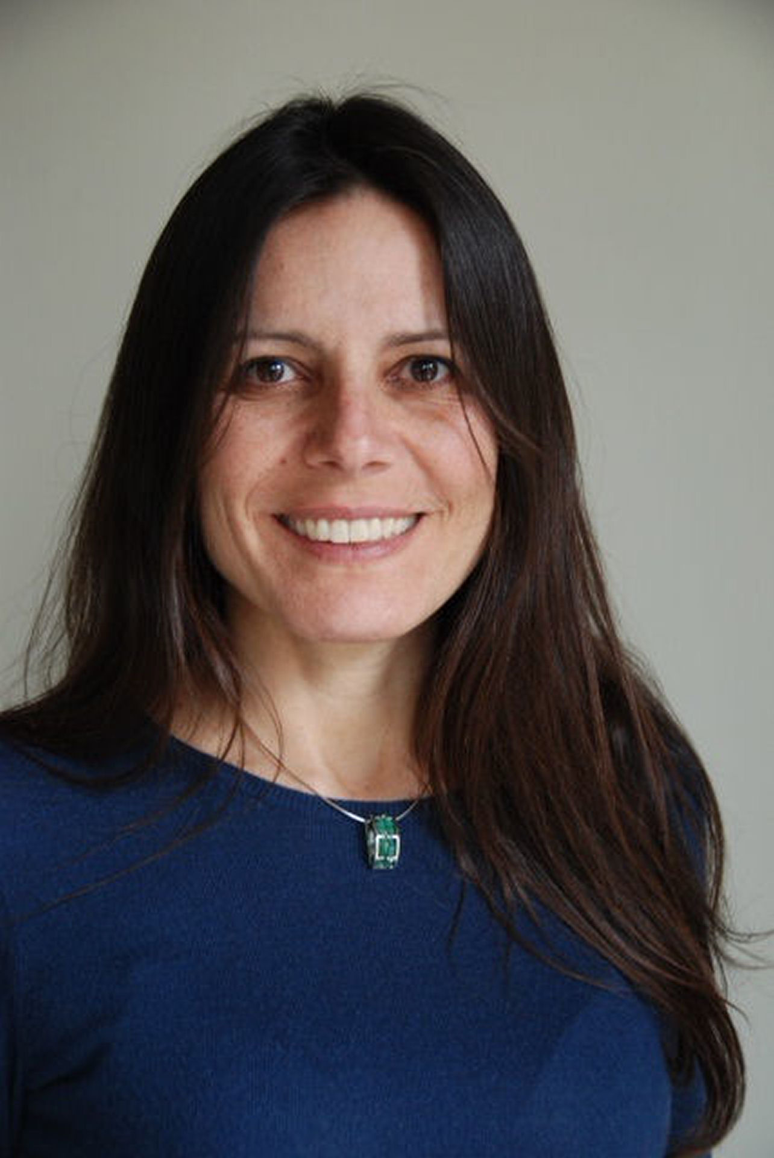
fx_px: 2413
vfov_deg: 27.0
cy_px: 579
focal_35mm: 75
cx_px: 387
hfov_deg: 18.2
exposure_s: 1/13
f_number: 4.8
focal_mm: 50
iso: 400
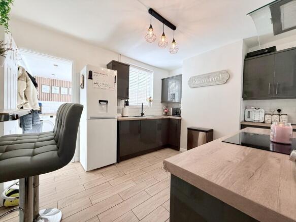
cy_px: 111
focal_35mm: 14
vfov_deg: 85.7
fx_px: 120
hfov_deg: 102.1
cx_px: 148
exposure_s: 1/99
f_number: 2.2
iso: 100
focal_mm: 2.22
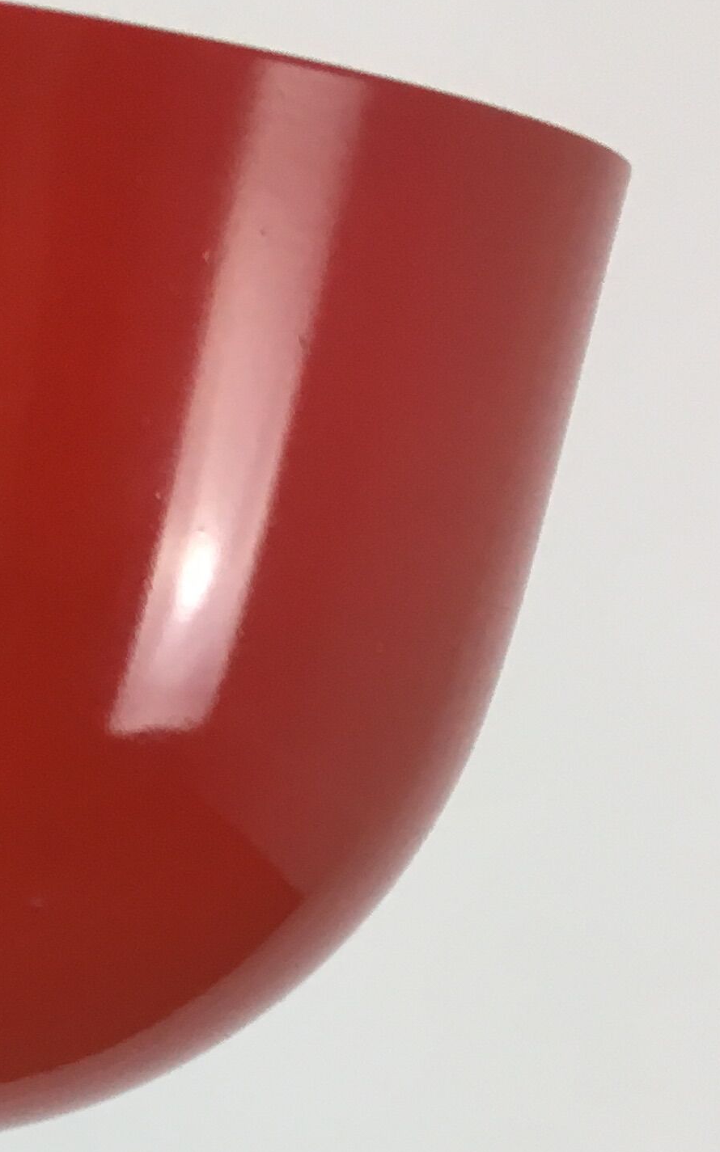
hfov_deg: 13.9
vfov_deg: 22.9
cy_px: 1156
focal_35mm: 87
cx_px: -410
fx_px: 2733
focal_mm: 4.15
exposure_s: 1/33
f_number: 2.2
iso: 25
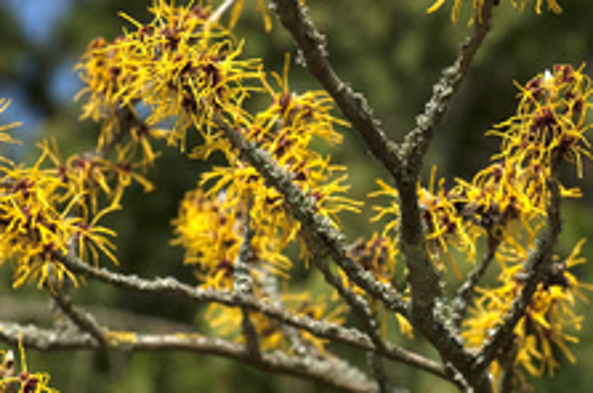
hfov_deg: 6.9
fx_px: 4934
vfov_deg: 4.6
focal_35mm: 300
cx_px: 475
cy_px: 234
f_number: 7.1
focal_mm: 105
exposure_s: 1/640
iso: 200
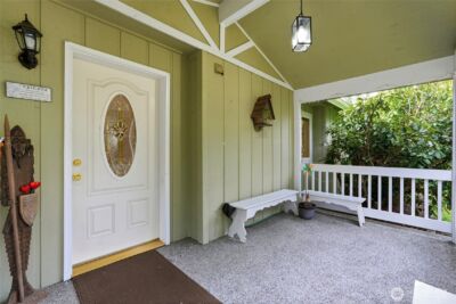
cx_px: 228
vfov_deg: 72.1
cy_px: 152
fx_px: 209
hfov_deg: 95.0
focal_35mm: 16
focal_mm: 16.5
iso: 400
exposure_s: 1/160
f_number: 9
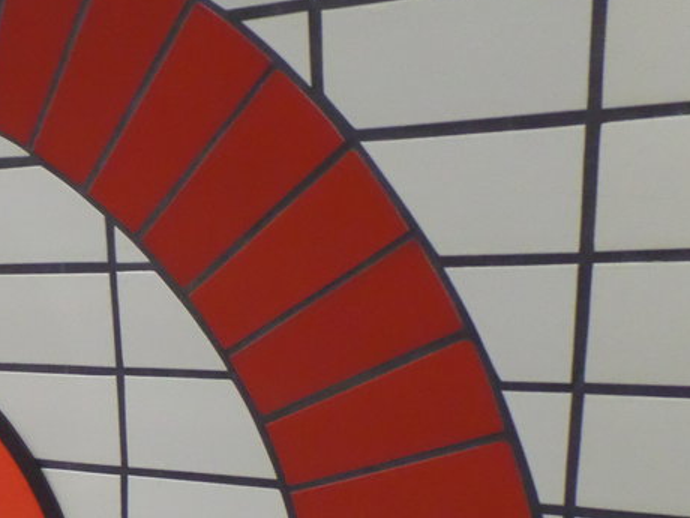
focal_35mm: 60
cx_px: -98
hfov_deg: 28.7
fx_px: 1196
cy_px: 545
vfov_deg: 23.2
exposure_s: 1/30
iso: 480
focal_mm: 4.1
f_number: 2.8
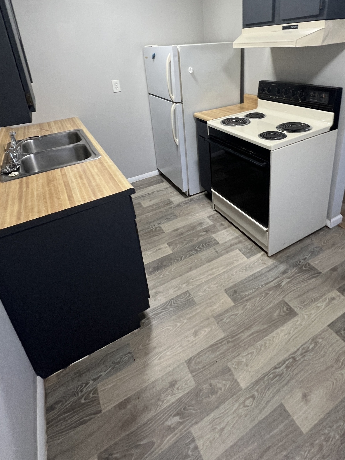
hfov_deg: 68.5
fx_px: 252
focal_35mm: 19
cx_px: 192
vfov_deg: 81.8
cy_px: 153
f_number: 1.8
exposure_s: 1/60
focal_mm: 1.57
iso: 160
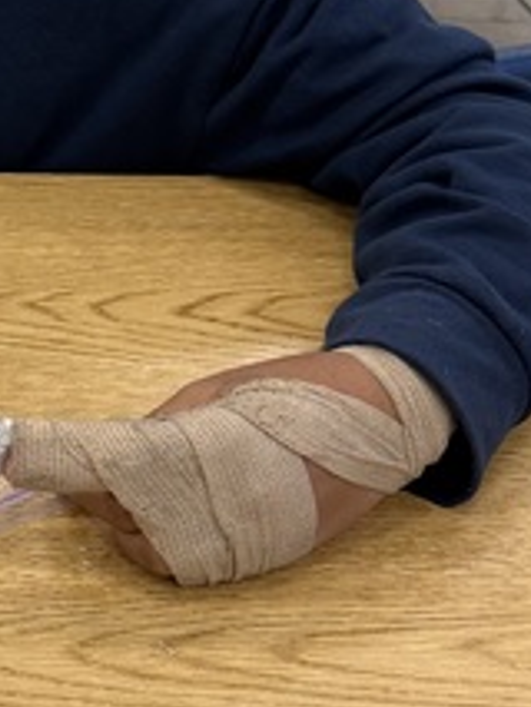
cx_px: -179
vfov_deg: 21.3
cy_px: 83
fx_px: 1839
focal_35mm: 90
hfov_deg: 15.6
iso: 200
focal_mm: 6.76
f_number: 1.78
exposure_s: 1/90
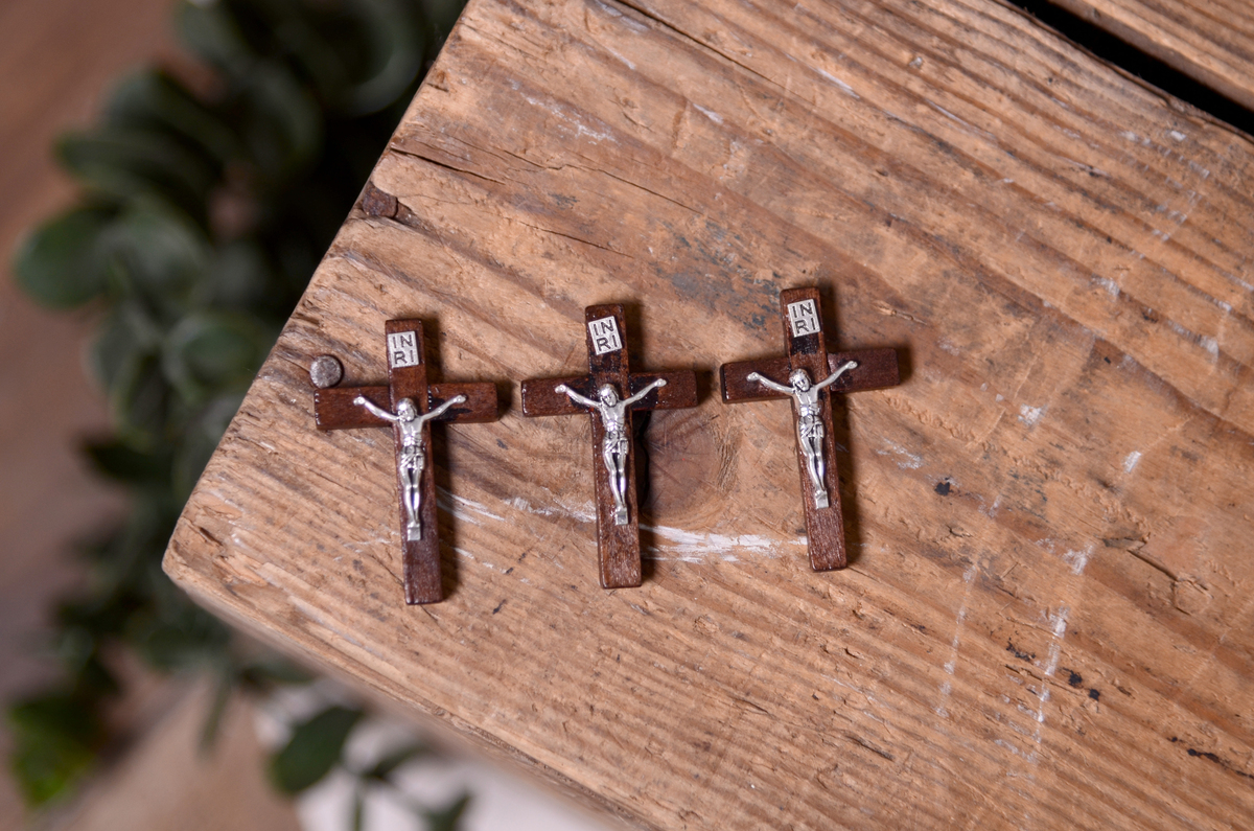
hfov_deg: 18.2
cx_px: 627
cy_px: 416
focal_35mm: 112
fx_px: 3911
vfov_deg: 12.1
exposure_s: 1/60
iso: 200
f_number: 4
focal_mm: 75
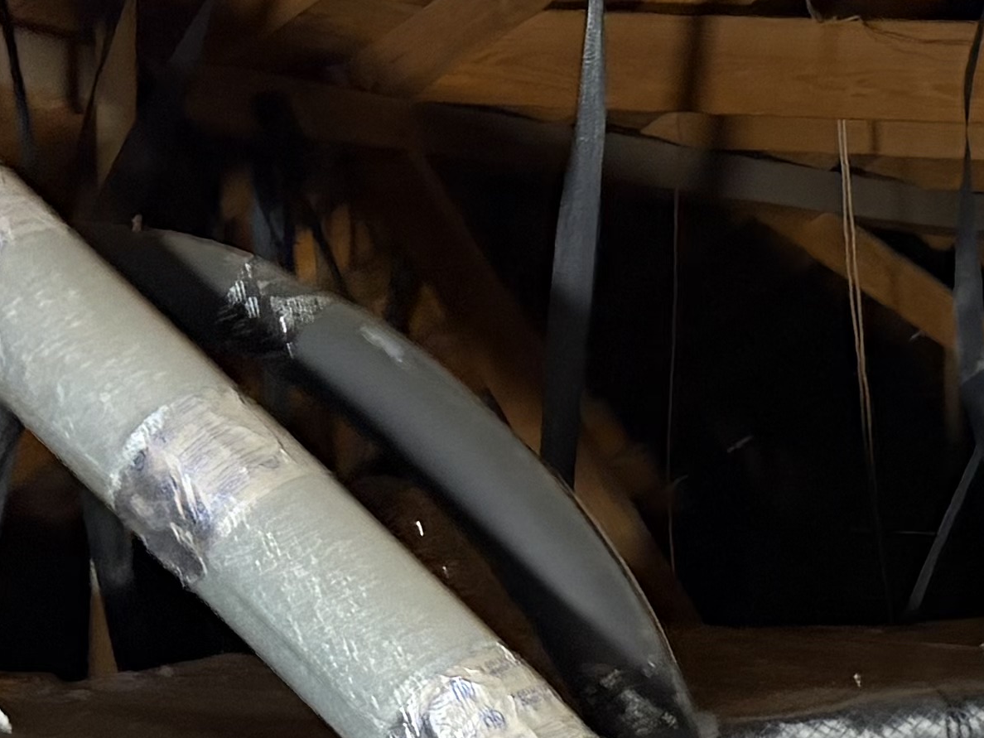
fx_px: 3553
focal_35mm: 125
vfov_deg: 11.8
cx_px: 1237
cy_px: 595
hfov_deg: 15.1
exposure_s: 1/39
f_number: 1.6
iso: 500
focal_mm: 5.96
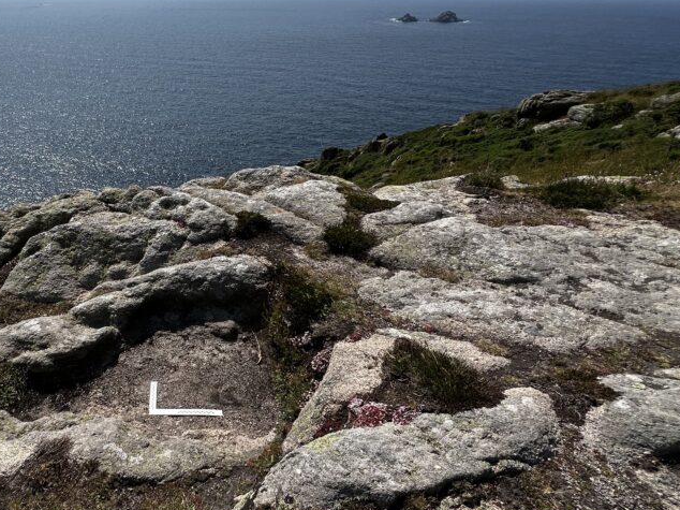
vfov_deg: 63.4
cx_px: 173
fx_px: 412
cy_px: 248
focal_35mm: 21
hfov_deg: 73.6
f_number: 1.8
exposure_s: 1/1727
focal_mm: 1.57
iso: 32
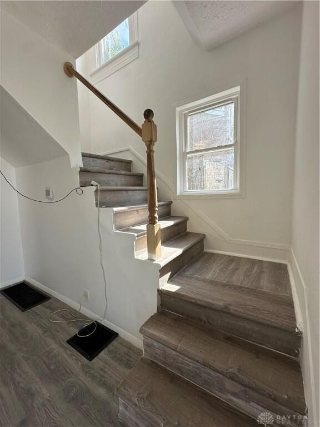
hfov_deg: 85.7
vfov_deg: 102.1
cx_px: 160
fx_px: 173
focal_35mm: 14
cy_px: 214
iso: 40
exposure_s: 1/255
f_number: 2.2
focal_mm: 2.22
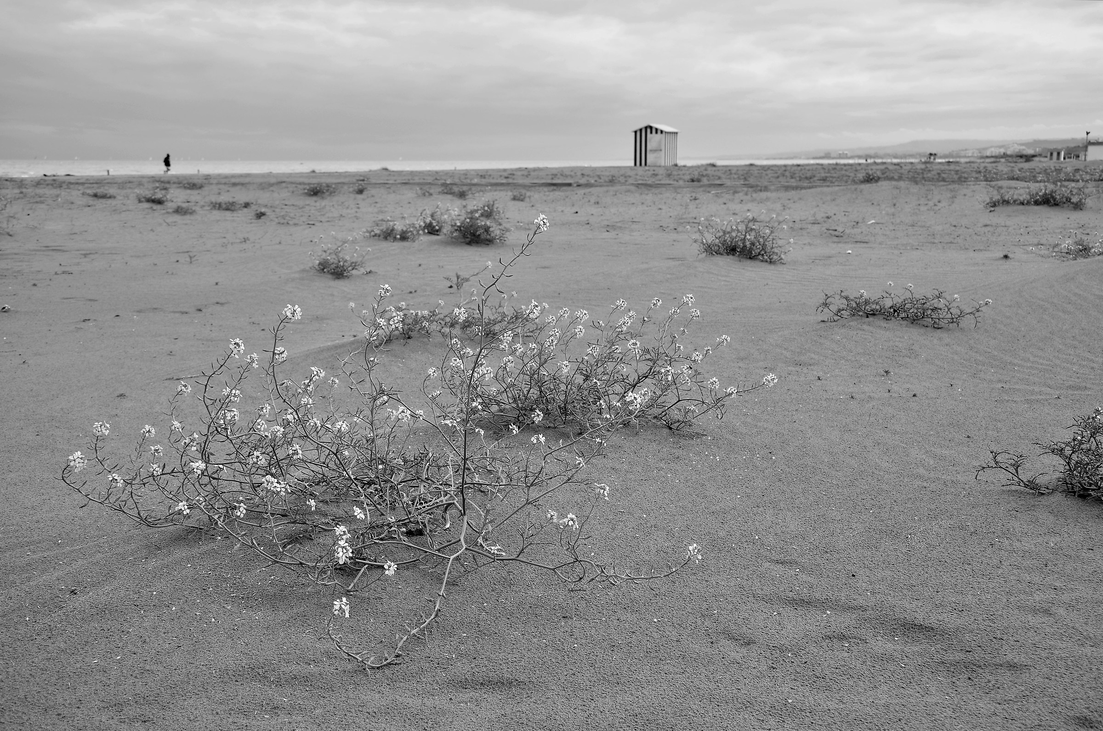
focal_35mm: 39
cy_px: 366
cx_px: 552
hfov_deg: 49.6
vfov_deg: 34.1
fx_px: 1193
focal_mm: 26
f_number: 7.1
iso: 100
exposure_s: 1/640
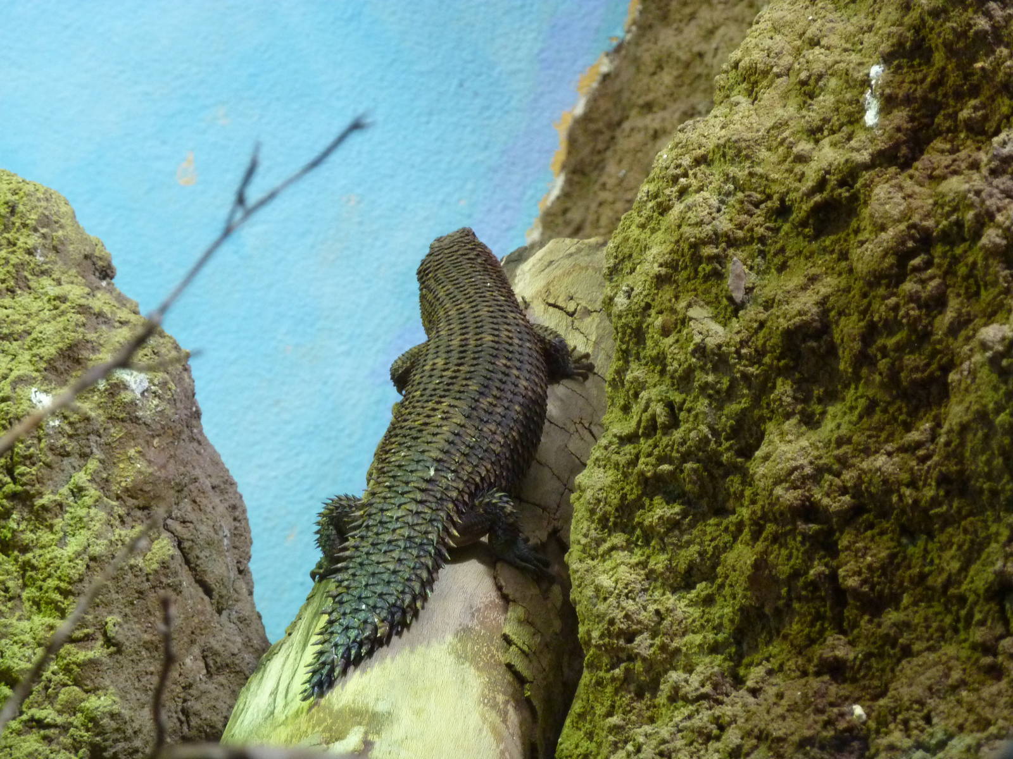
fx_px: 4946
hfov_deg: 11.7
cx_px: 506
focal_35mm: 169
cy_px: 380
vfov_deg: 8.8
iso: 400
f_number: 4.5
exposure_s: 1/30
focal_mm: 27.8
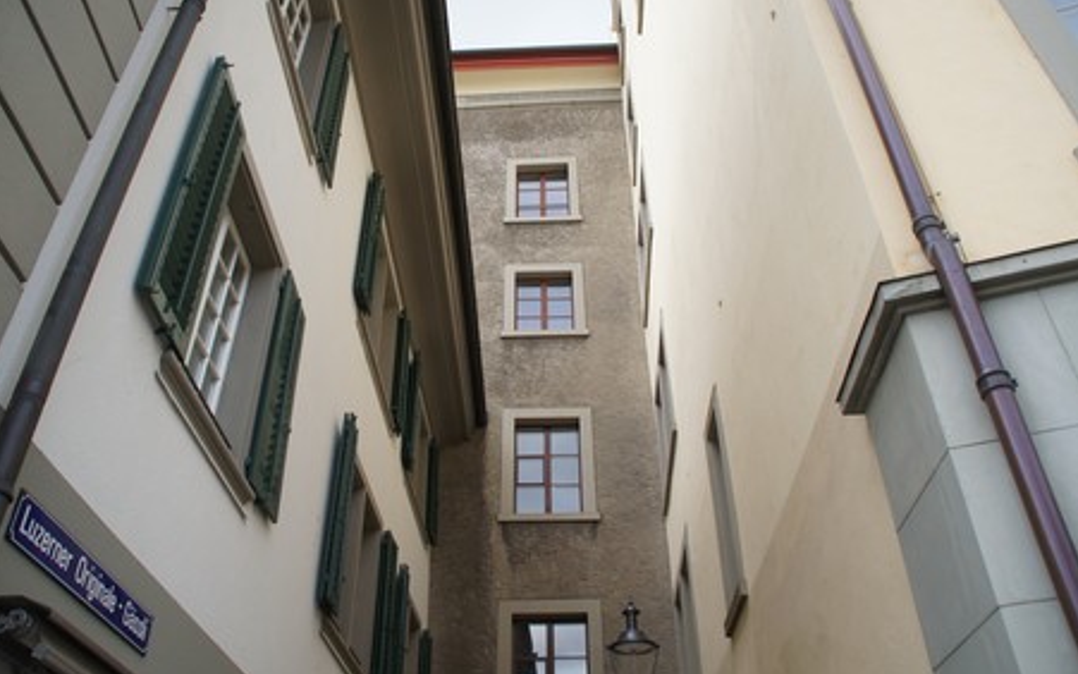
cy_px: 321
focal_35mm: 28
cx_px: 535
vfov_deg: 44.5
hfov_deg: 66.5
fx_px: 823
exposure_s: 1/125
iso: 100
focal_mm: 18
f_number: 5.6
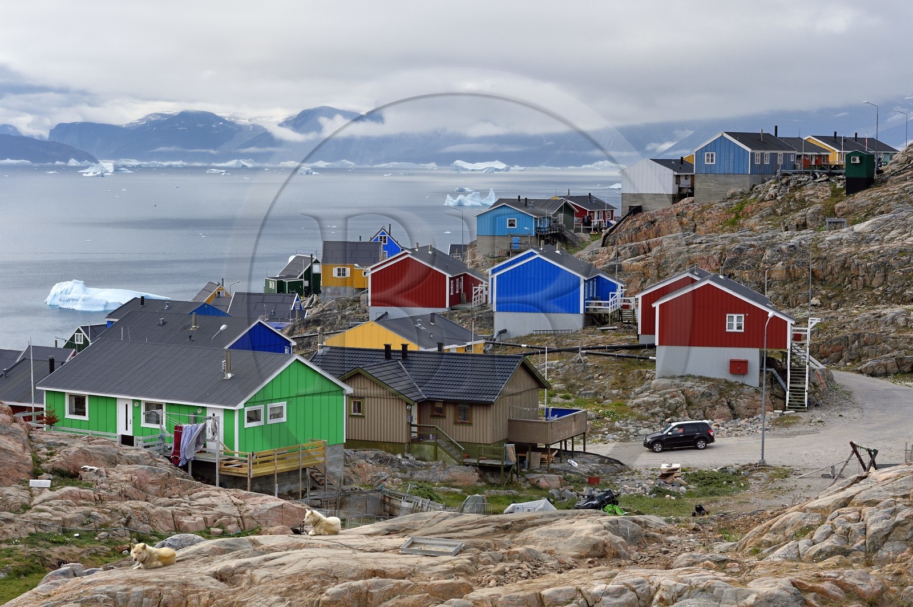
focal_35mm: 80
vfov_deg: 17.0
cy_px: 304
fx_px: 2027
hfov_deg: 25.4
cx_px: 456
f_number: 13
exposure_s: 1/200
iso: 400
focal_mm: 80
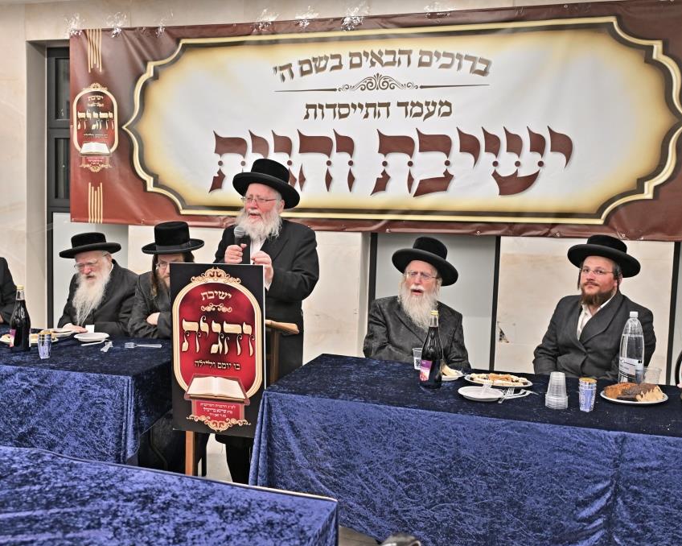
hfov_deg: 52.1
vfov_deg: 42.7
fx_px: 698
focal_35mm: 35
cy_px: 274
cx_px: 334
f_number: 4
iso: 1250
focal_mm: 30.5
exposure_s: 1/160
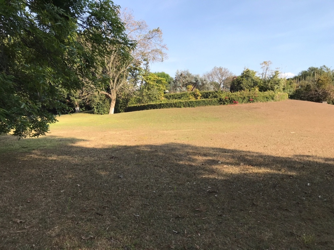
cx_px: 167
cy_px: 125
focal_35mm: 28
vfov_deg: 49.7
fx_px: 270
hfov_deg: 63.4
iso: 20
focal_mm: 3.99
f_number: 1.8
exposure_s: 1/1041
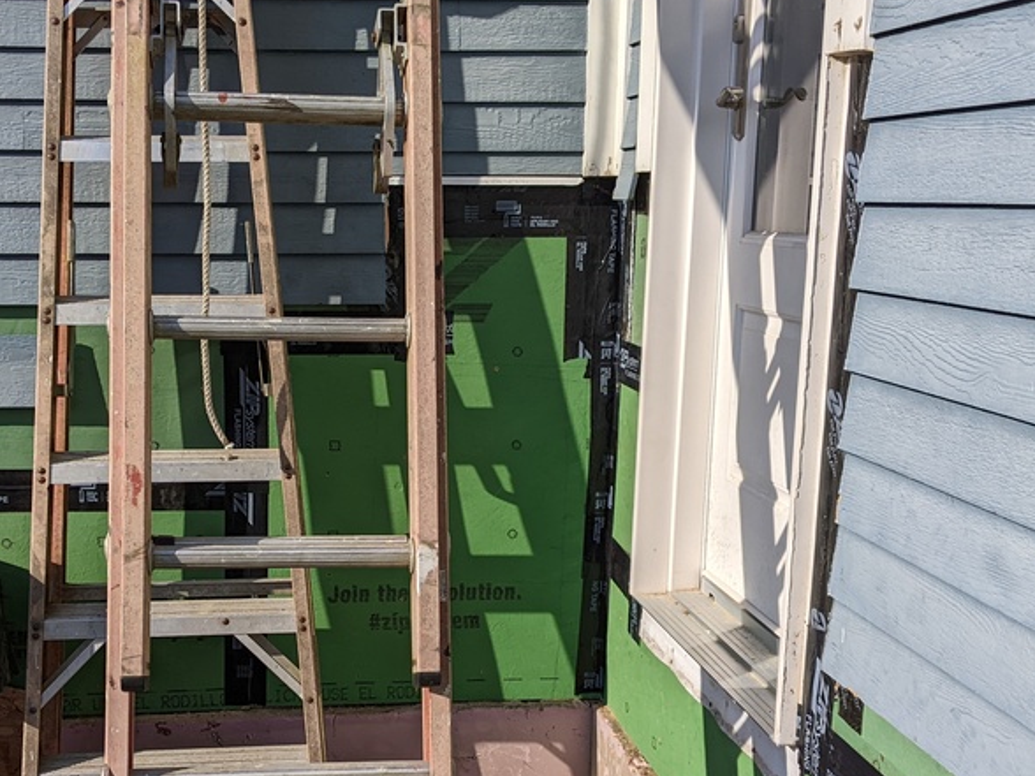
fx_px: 1405
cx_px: 378
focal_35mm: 47
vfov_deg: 30.7
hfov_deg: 40.1
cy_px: 509
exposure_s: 1/4695
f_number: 1.8
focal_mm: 4.44
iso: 41
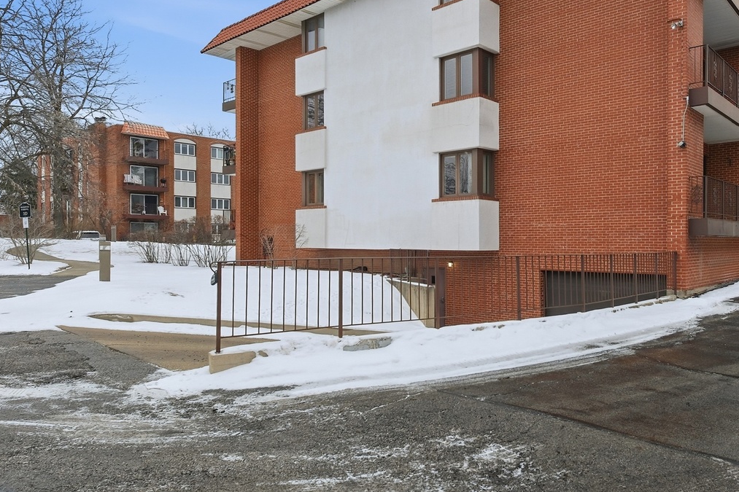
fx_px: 493
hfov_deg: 72.0
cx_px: 480
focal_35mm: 24
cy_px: 200
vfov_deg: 52.8
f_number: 5.6
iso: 400
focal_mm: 10
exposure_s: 1/8500
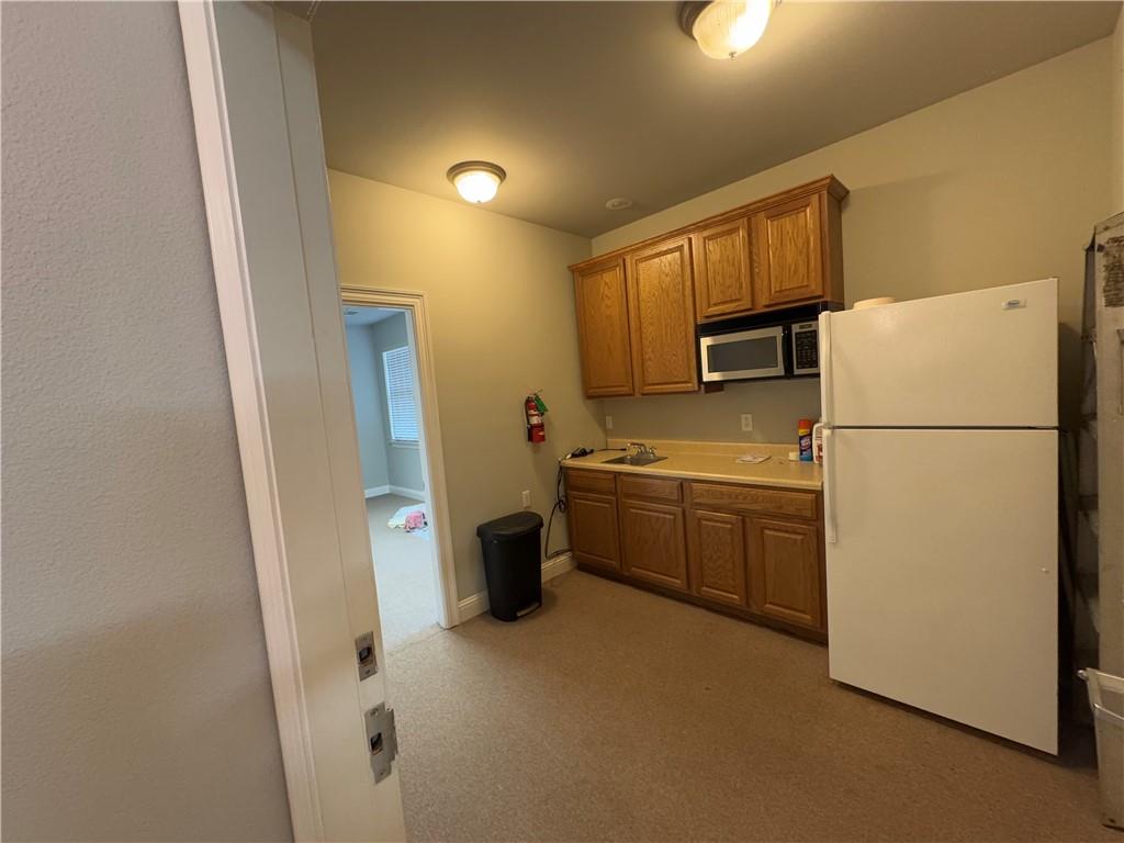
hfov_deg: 102.1
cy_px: 422
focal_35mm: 14
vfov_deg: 85.7
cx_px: 562
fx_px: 455
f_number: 2.2
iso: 500
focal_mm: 2.22
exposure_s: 1/60
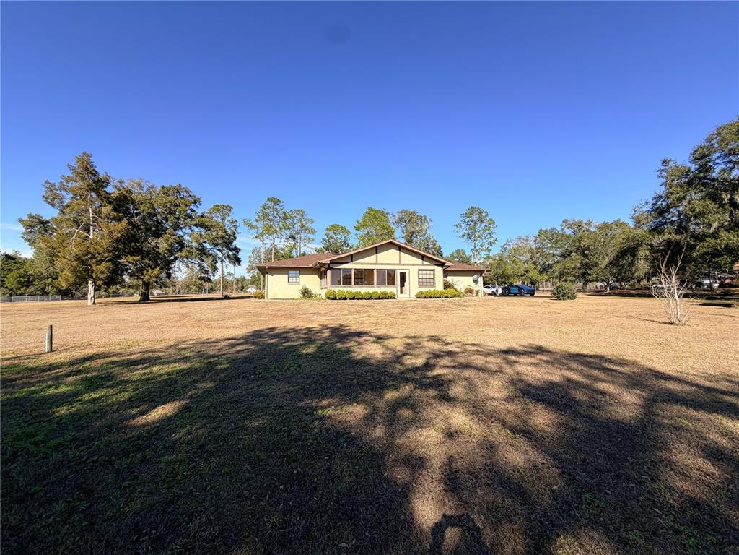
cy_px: 278
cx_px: 370
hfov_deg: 102.1
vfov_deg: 85.7
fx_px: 299
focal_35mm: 14
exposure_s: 1/770
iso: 32
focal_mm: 2.22
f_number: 2.2
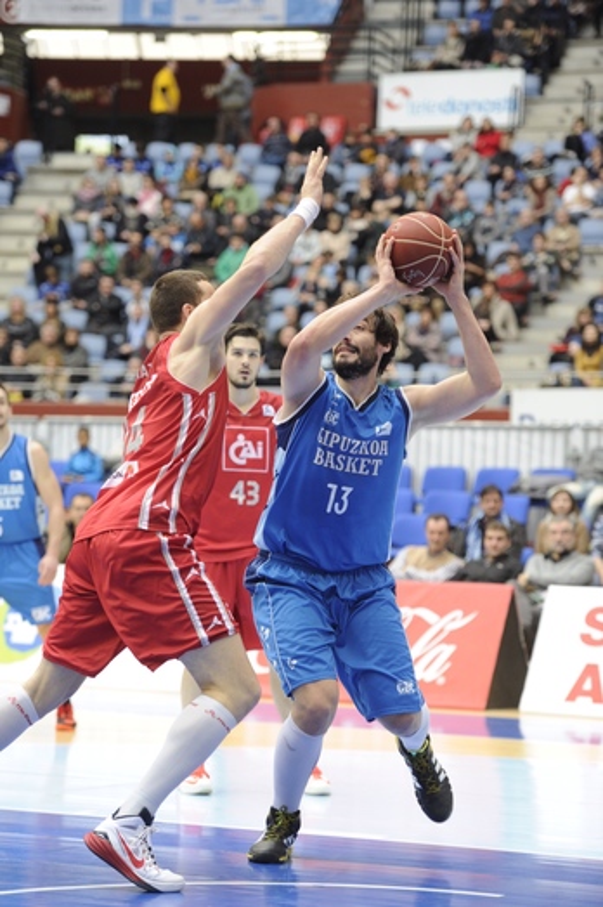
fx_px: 3019
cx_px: 302
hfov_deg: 11.4
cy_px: 454
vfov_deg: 17.1
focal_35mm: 120
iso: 1600
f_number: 3.2
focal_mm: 120
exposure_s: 1/800
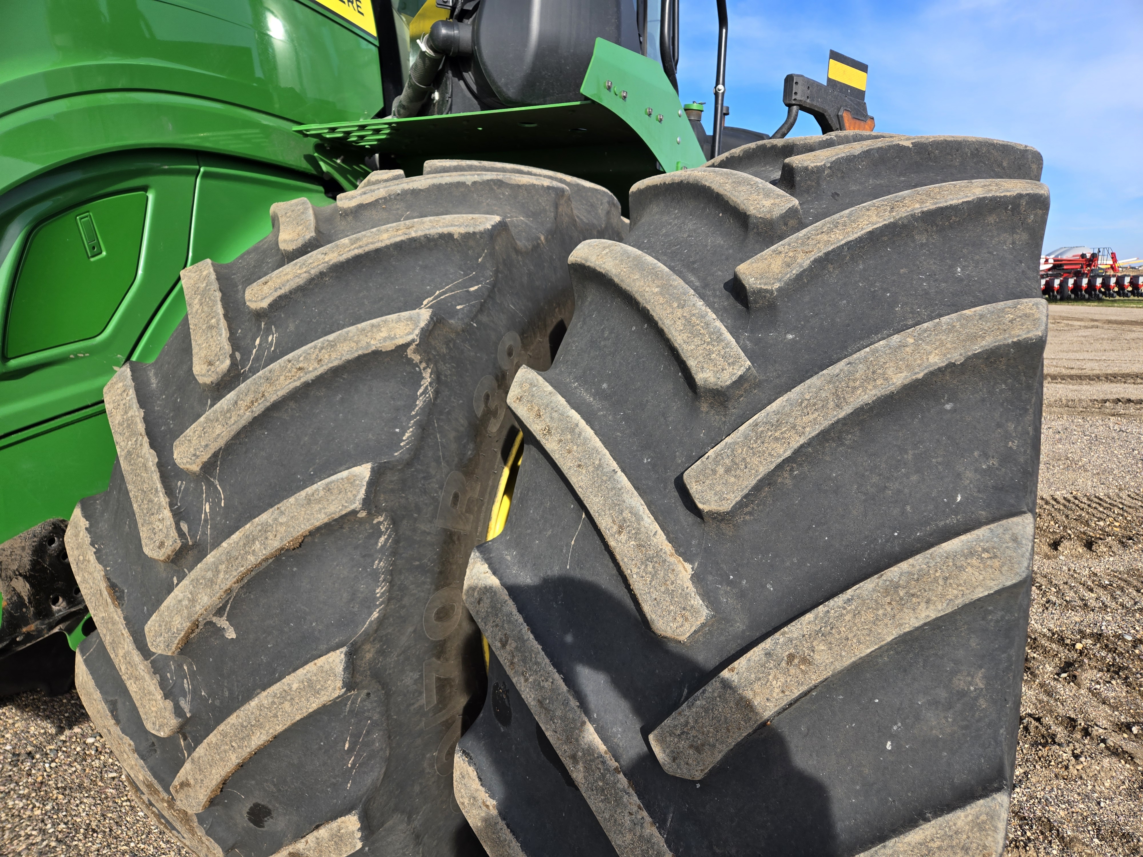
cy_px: 428
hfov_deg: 73.9
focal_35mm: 23
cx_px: 572
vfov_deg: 58.9
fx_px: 759
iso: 25
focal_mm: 5.4
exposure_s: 1/1073
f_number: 1.8
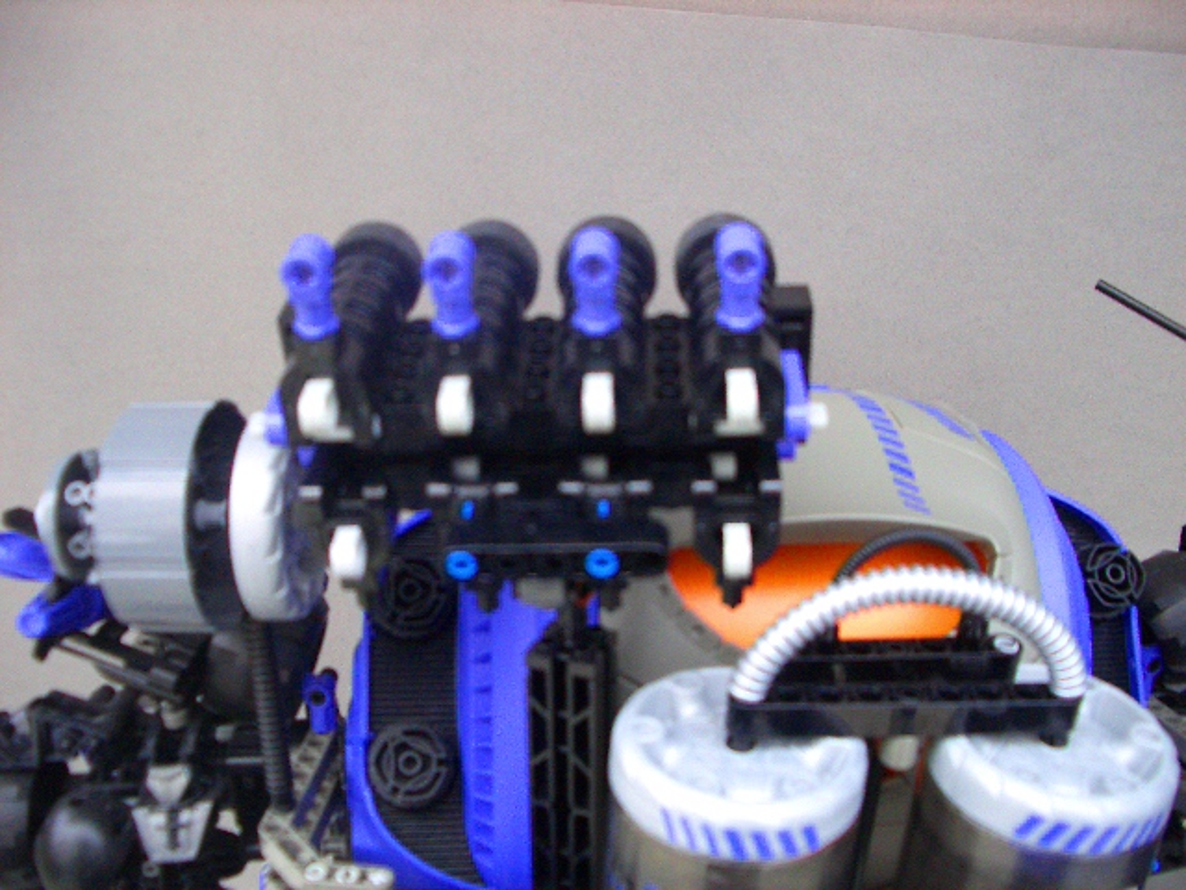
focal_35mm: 35
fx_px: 1199
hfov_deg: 52.6
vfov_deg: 40.7
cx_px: 593
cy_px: 445
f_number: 2.6
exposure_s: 1/50
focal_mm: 5.8
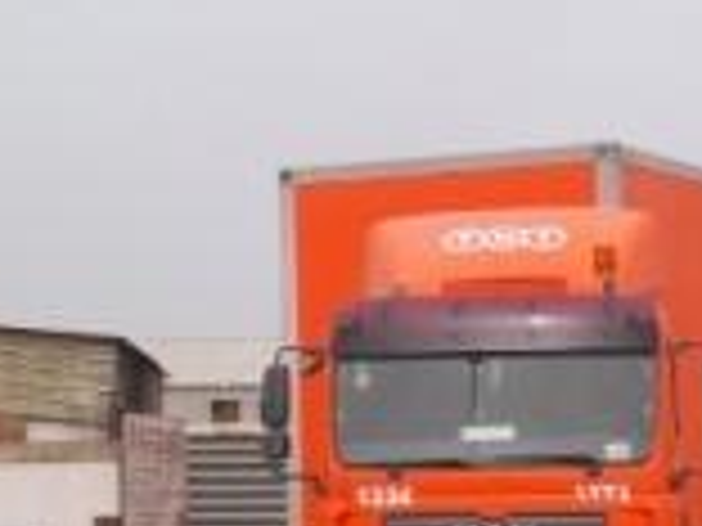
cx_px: 603
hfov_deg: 11.8
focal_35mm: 167
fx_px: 3387
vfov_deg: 8.8
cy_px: 517
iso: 64
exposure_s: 1/320
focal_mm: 10.42
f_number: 5.34
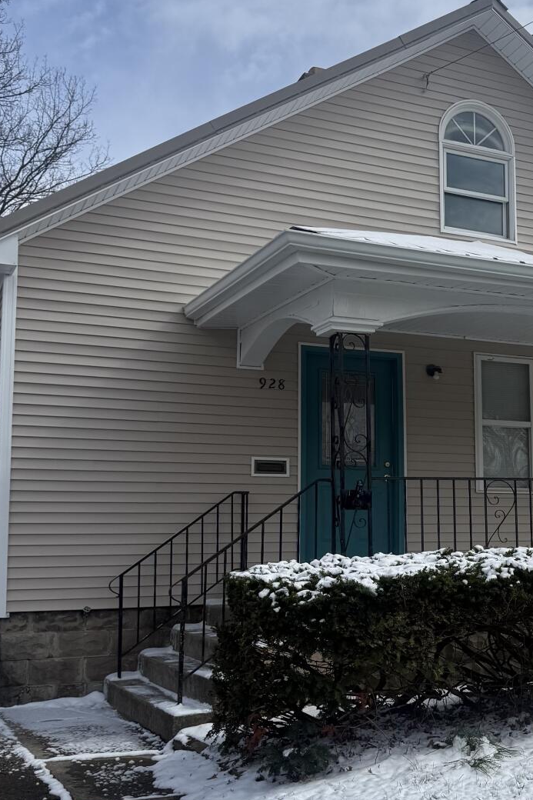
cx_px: 518
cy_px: 446
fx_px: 1066
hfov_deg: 26.7
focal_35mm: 48
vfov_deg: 41.1
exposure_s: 1/7353
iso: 80
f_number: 1.78
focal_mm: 6.76
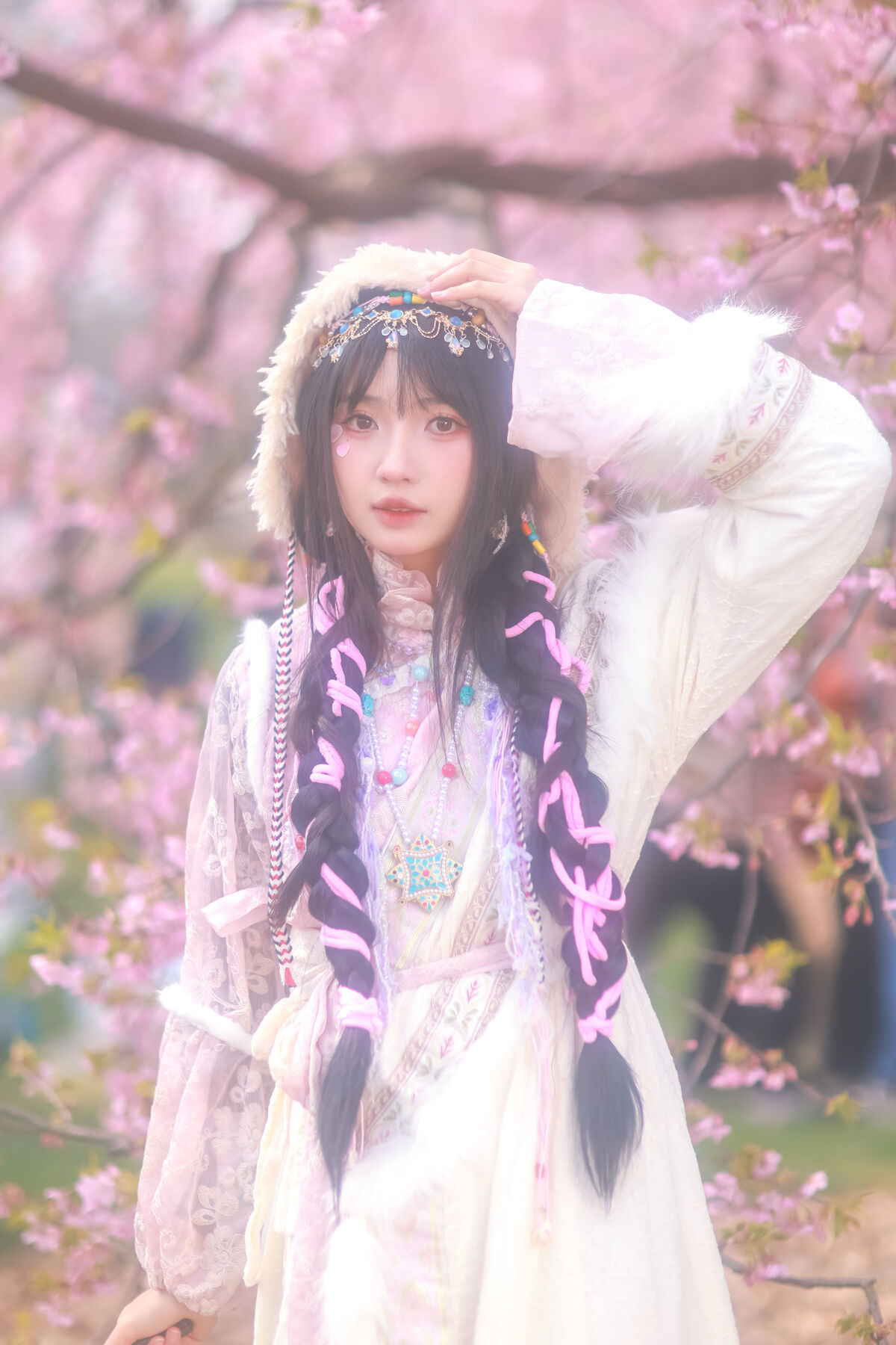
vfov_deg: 24.2
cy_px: 672
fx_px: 3136
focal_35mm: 84
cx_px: 448
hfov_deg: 16.3
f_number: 1.6
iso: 100
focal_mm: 85
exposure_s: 1/2000
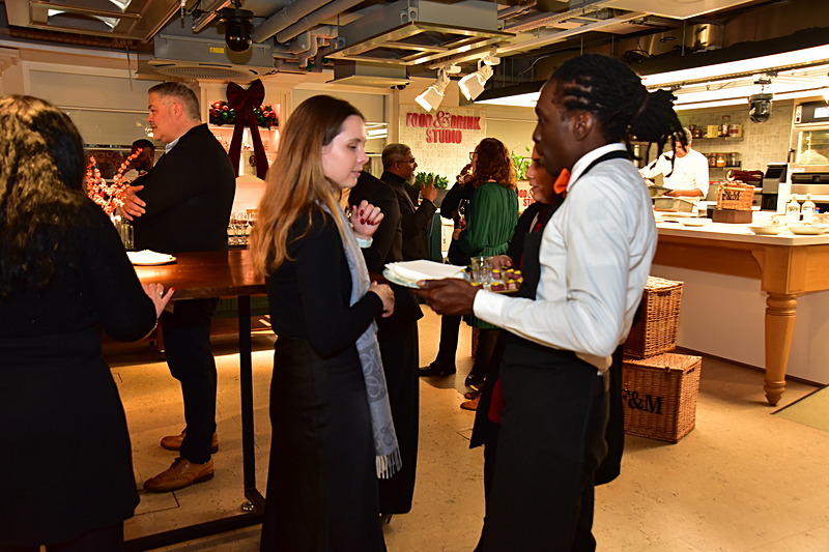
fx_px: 737
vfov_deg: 41.1
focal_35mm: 32
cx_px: 414
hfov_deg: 58.7
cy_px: 276
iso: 1600
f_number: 5
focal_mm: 32
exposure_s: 1/50
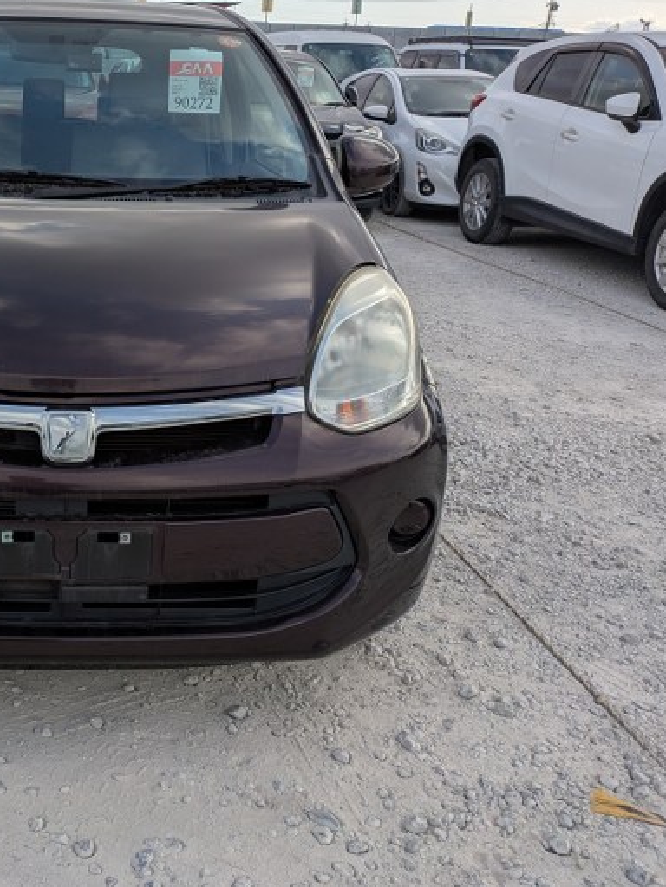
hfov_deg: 34.7
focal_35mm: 39
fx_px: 1000
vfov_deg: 47.8
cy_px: 402
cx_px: 62
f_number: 1.89
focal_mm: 5.43
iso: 49
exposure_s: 1/2370
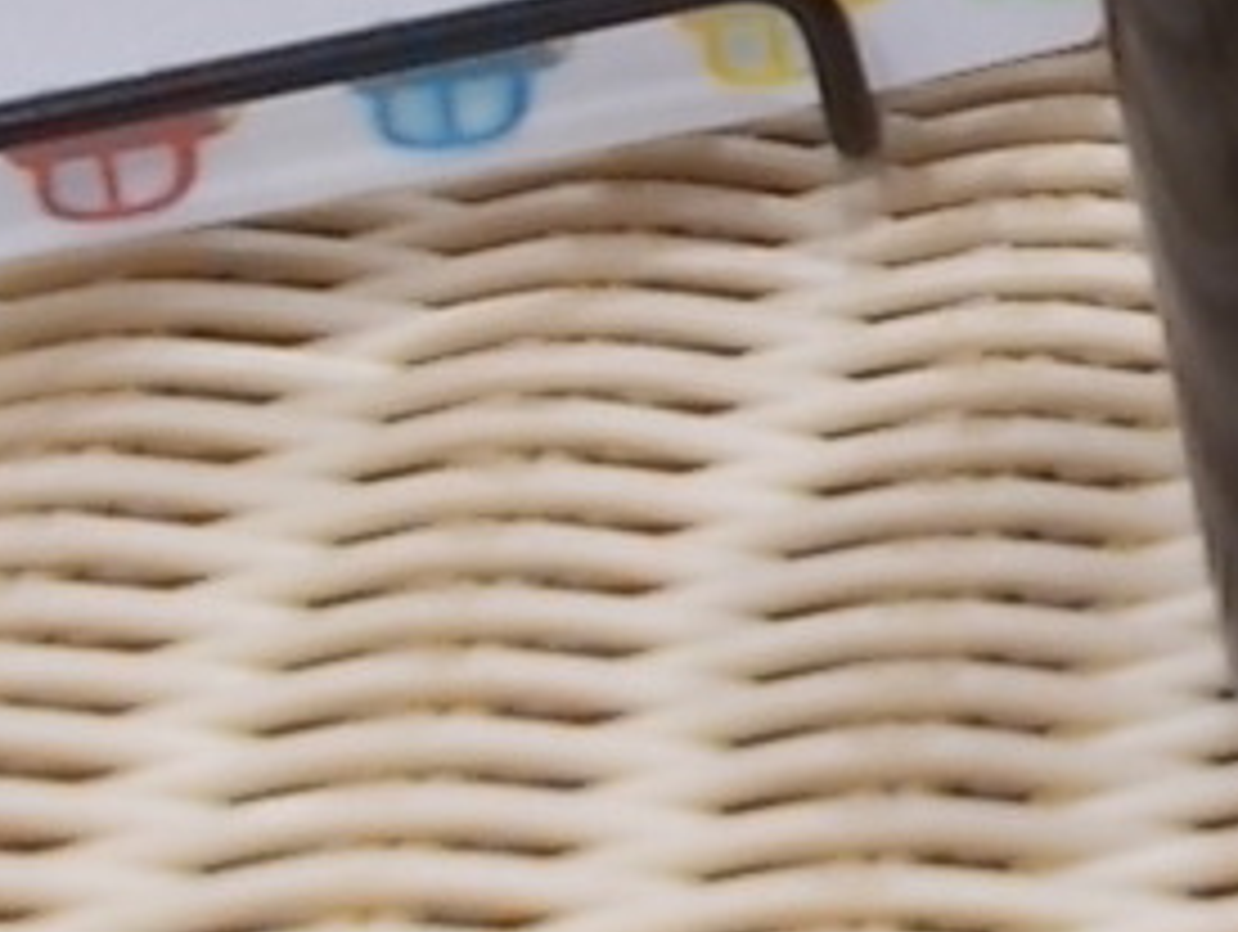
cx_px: 2278
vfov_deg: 9.7
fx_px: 5407
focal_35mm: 151
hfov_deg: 12.0
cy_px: -149
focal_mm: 4.6
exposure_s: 1/40
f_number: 3.2
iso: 80
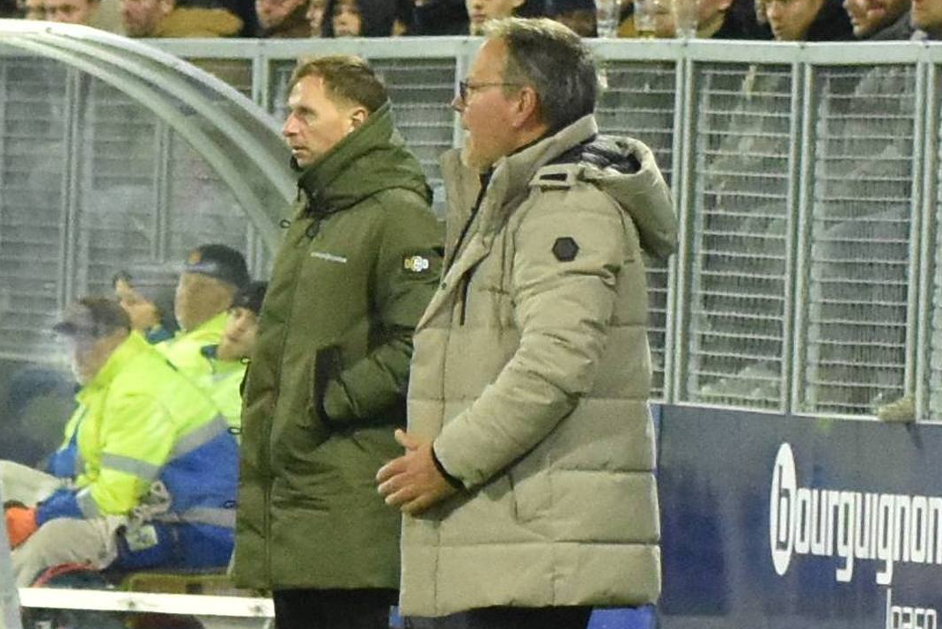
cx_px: 593
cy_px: 514
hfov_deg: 7.0
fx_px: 7747
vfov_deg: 4.6
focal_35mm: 296
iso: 2000
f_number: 2.8
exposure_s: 1/800
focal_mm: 110
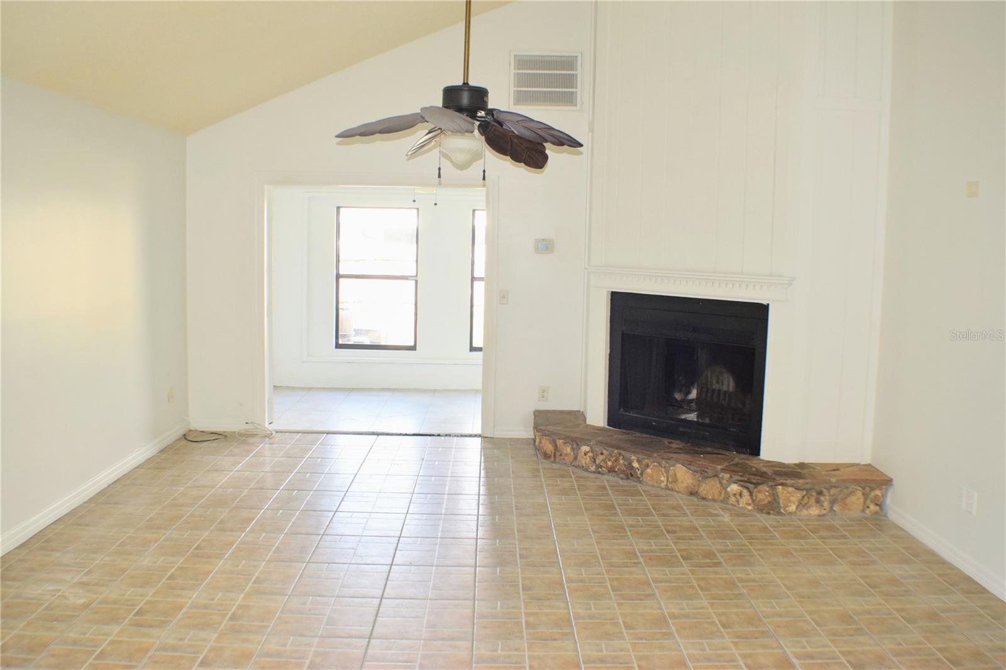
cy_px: 335
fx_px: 1173
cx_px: 503
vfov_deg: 31.9
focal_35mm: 42
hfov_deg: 46.4
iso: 720
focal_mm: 28
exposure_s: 1/125
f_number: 5.6
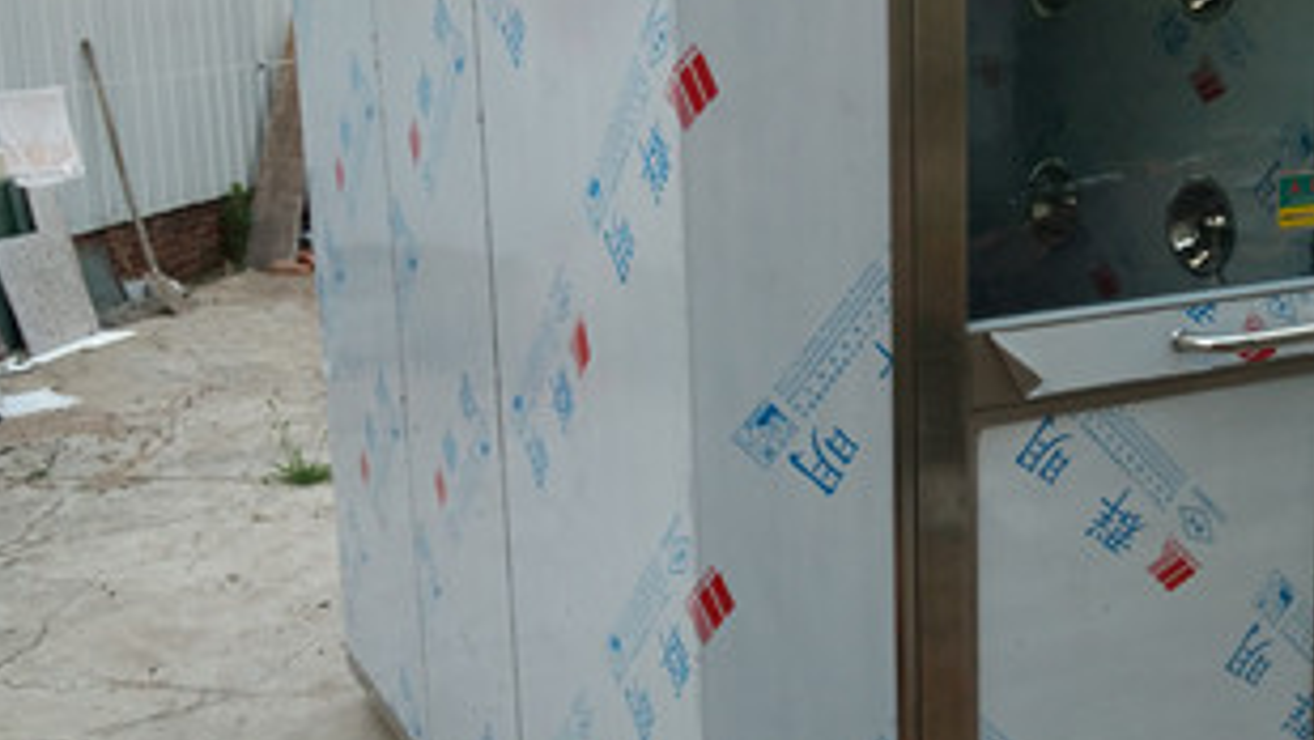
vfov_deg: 32.0
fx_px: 1289
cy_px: 336
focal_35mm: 37
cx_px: 751
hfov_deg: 53.8
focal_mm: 3.66
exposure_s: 1/50
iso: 66
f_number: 2.2
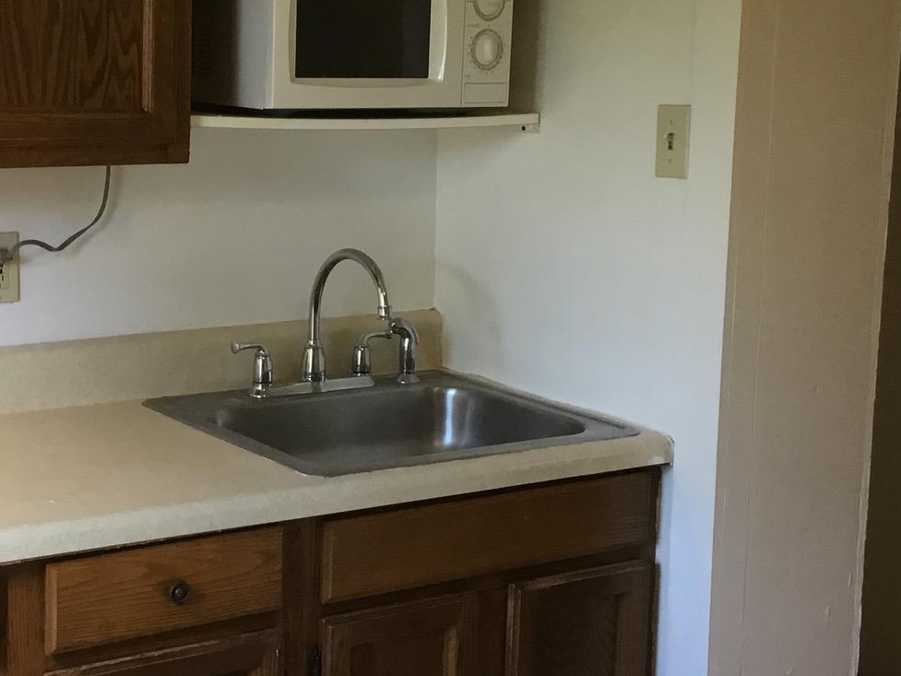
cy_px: 312
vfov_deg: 22.6
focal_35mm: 65
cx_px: 294
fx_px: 1692
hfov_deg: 29.6
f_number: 2.4
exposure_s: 1/30
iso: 50
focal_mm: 3.3
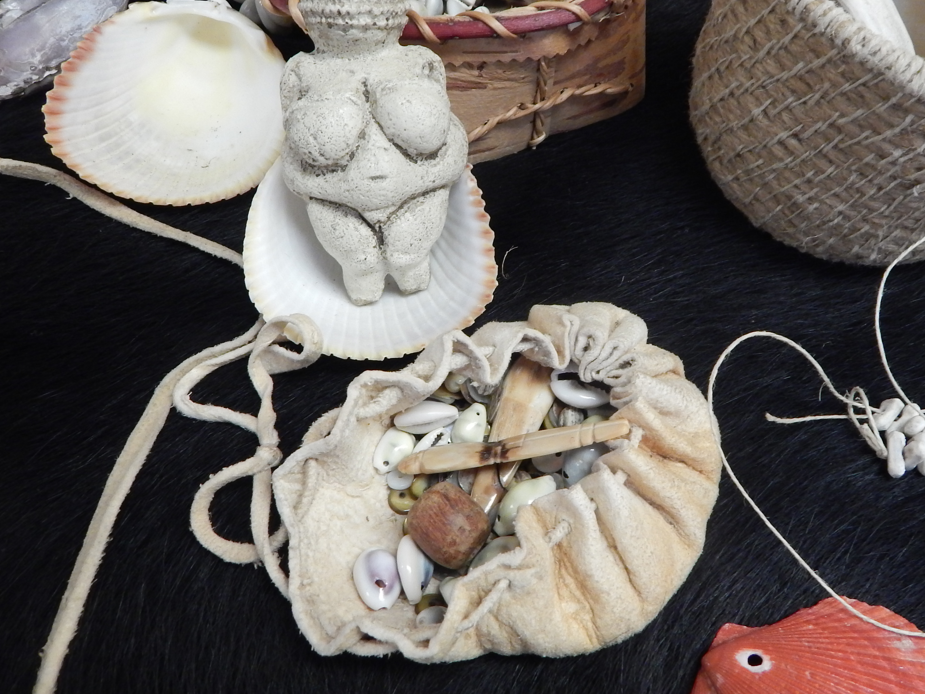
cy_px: 284
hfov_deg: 55.1
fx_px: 882
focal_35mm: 33
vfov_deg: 42.8
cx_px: 538
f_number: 3
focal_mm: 4
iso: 320
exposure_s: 1/30
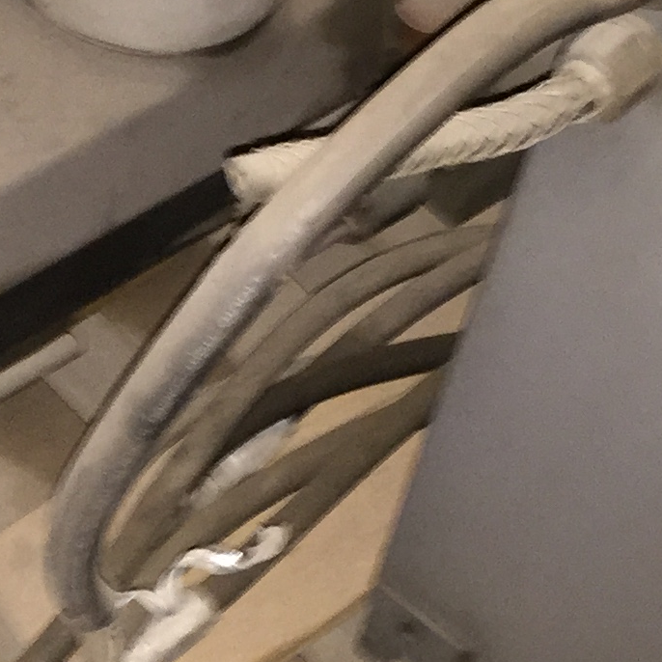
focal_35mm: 122
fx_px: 2640
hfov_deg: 13.9
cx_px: -99
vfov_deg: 14.1
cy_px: 680
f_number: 2.2
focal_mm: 4.15
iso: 160
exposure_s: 1/16
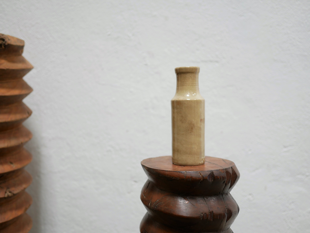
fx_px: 358
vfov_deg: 36.0
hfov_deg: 46.8
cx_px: 155
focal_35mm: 40
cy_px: 116
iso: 320
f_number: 1.7
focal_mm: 20
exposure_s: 1/60
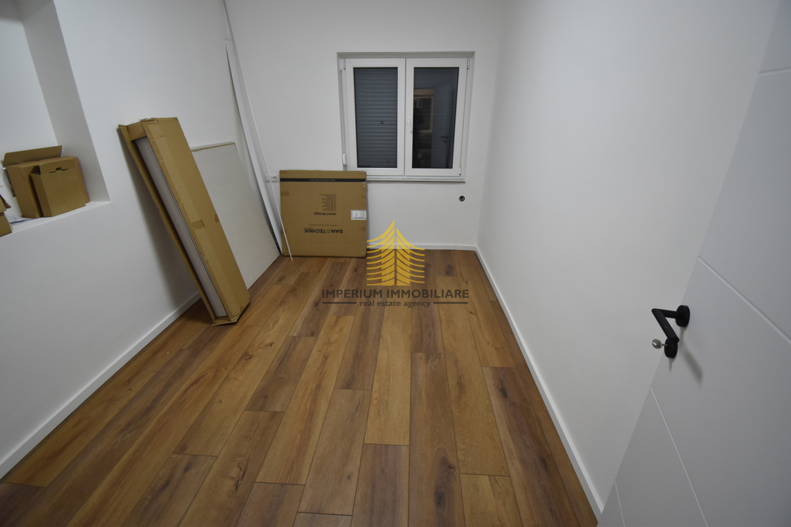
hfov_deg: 100.4
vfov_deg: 77.3
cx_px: 396
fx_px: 330
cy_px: 264
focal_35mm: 15
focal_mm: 10
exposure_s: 1/30
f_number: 4.5
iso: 800
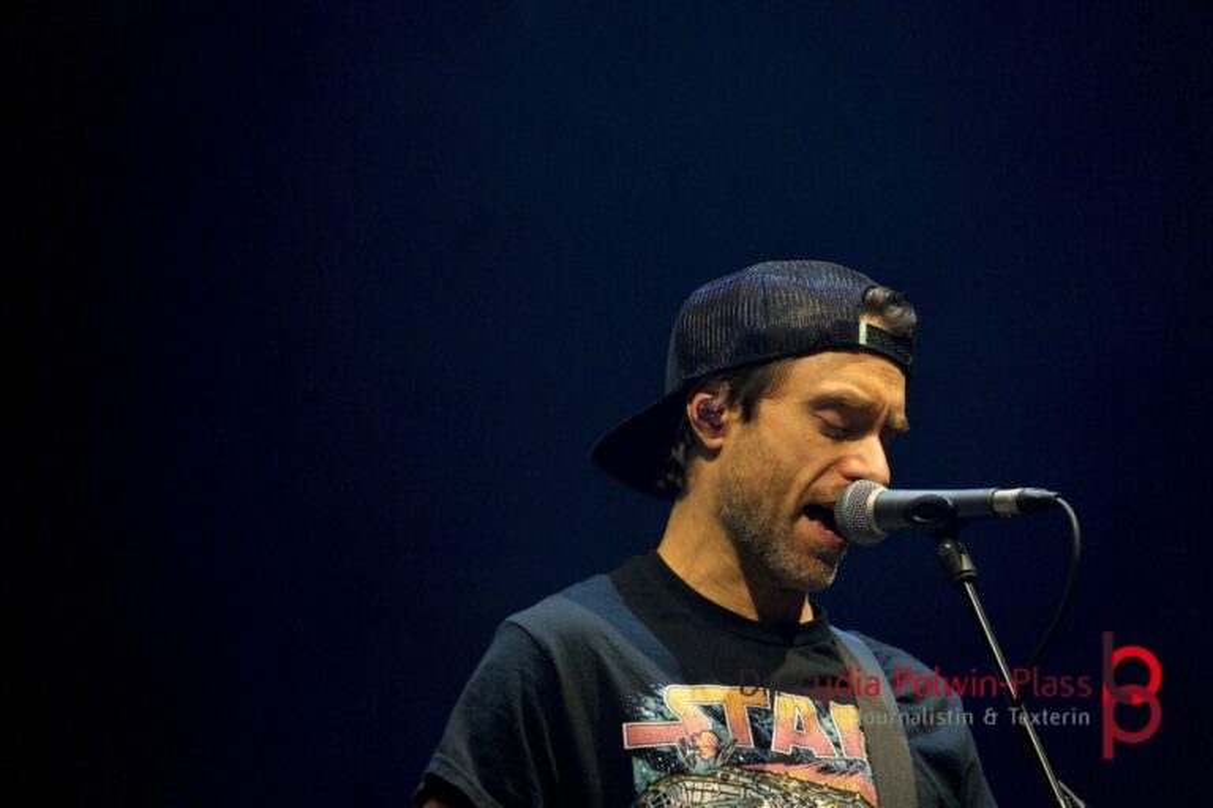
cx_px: 606
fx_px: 8642
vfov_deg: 5.4
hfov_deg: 8.0
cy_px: 404
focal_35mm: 256
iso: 3200
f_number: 6.3
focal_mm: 171
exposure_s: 1/320
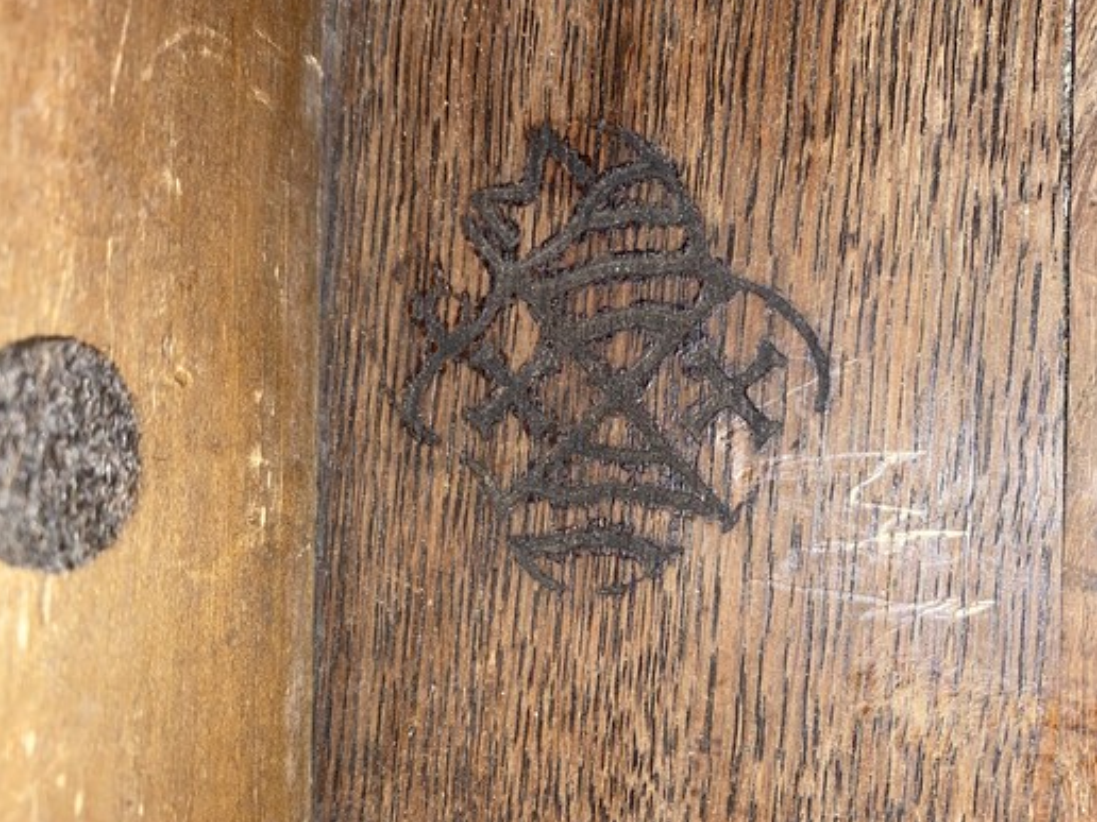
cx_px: 608
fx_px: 982
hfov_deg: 58.2
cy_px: 455
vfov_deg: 45.4
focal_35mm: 31
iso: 32
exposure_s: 1/49
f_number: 1.8
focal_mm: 4.25
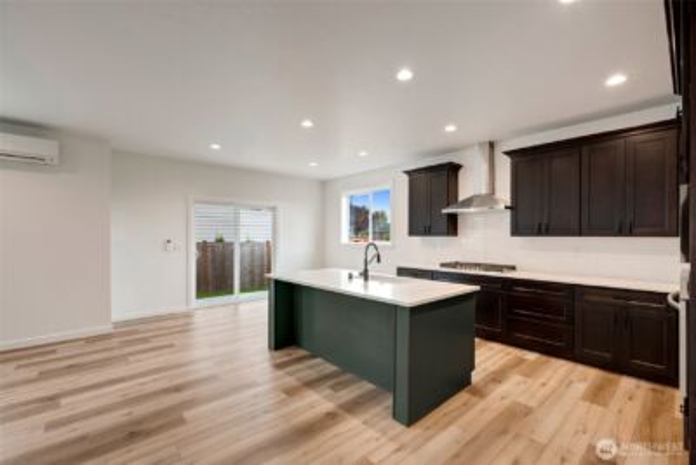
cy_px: 232
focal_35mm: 16
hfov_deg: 95.0
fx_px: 319
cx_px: 348
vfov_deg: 72.1
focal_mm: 16.5
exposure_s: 1/250
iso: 400
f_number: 9
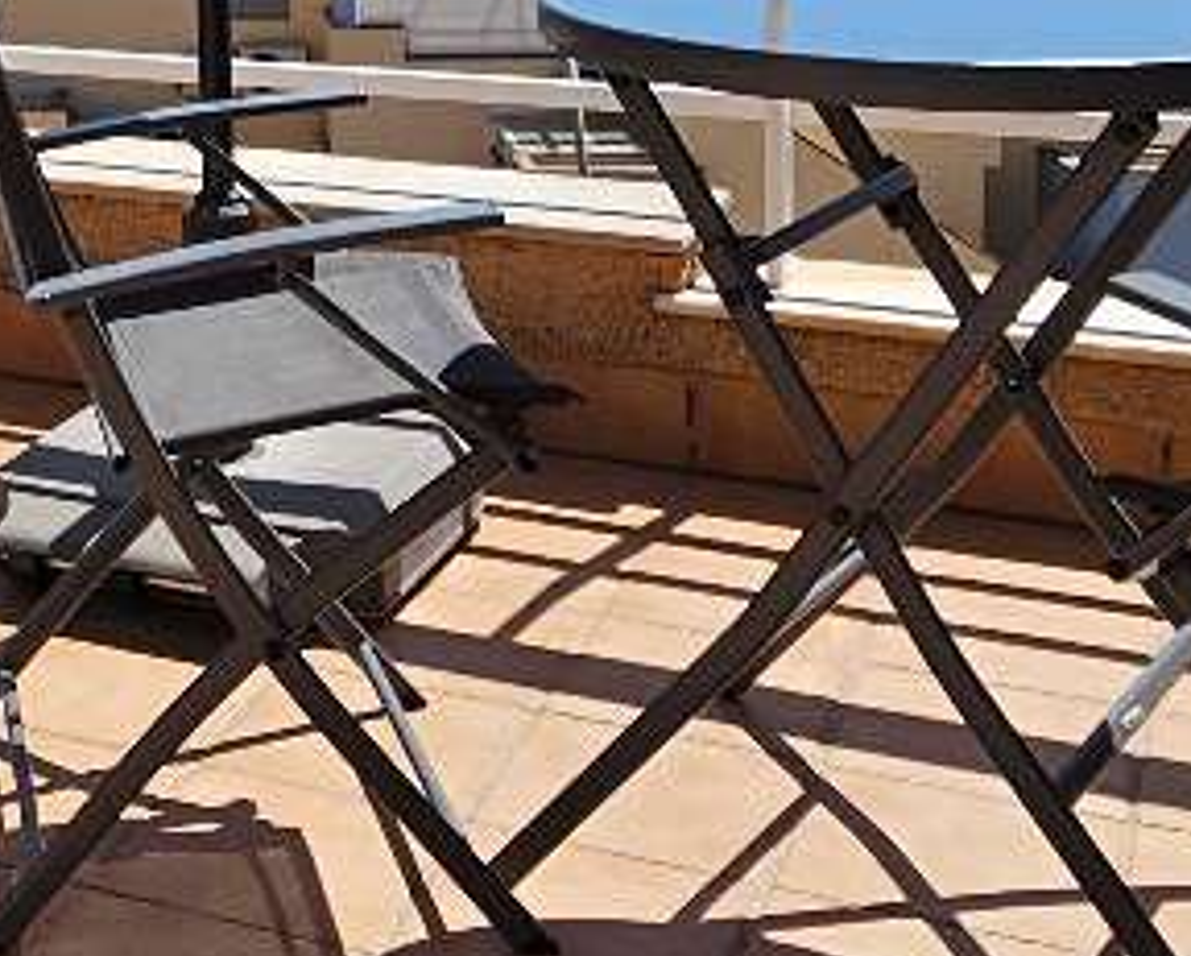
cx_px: -223
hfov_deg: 25.8
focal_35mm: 66
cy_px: -192
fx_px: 2329
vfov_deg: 21.5
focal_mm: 2.2
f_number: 2.2
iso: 50
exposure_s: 1/4444
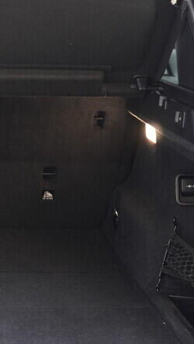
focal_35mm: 87
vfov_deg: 24.5
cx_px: -87
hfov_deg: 13.2
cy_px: 167
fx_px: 795
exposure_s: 1/40
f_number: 2.8
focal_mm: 24
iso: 500
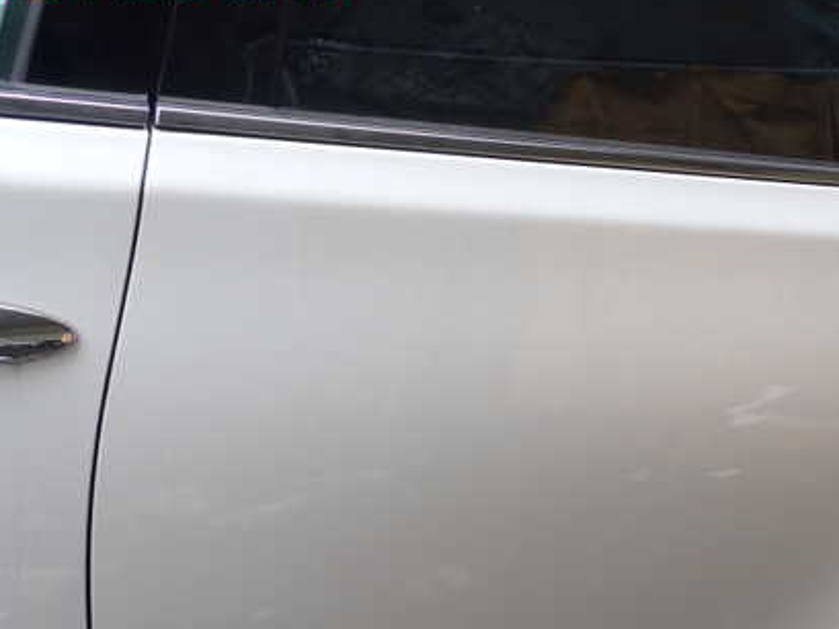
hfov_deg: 42.2
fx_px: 1067
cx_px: 578
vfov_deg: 32.6
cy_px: 418
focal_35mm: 44
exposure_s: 1/80
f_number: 3.2
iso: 100
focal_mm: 5.4
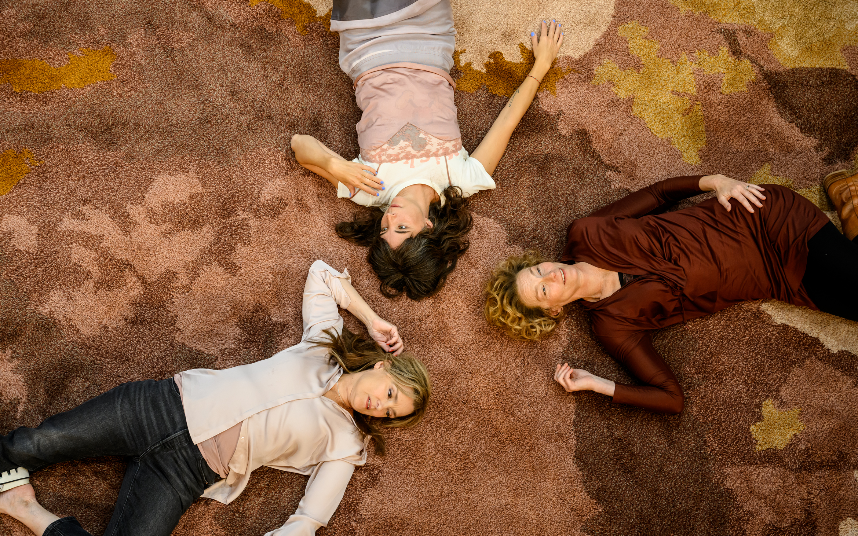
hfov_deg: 22.1
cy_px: 286
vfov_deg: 13.9
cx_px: 419
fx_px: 2198
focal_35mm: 94
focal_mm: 87
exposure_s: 1/200
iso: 1600
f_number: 5
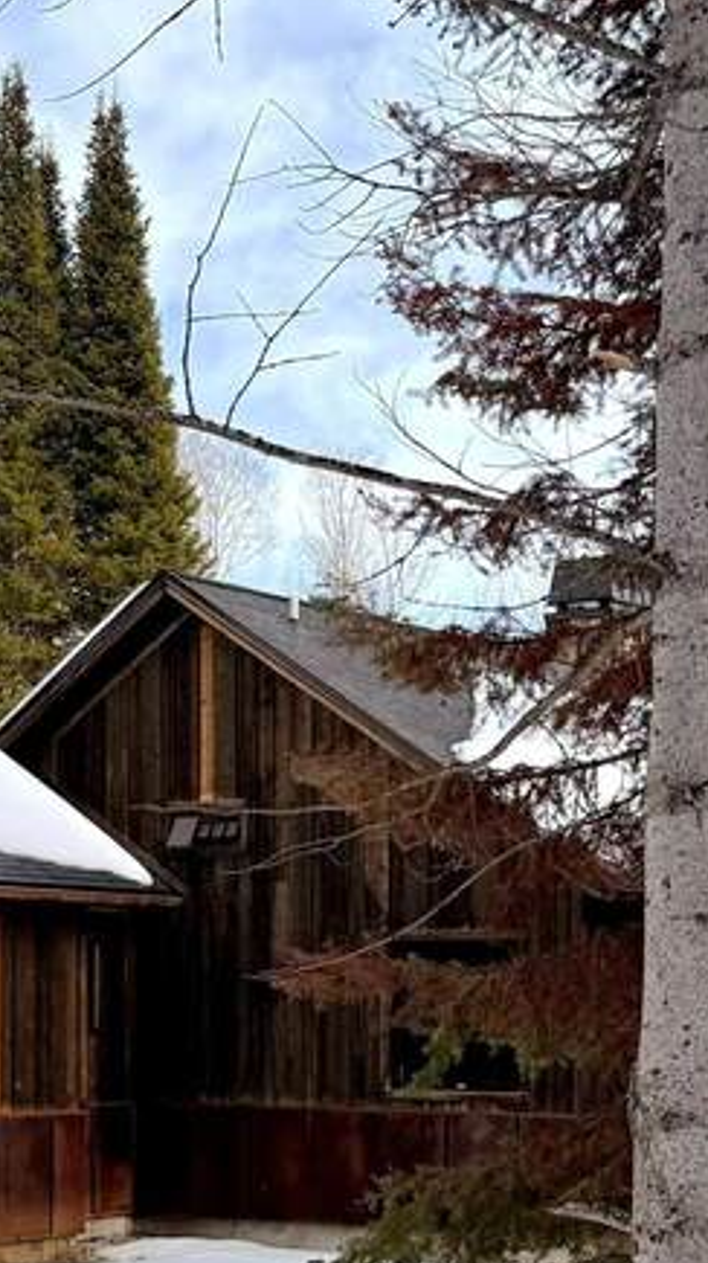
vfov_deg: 27.1
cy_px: 958
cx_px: 183
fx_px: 2575
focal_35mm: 77
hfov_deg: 15.6
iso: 80
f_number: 1.78
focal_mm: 6.76
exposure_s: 1/4167
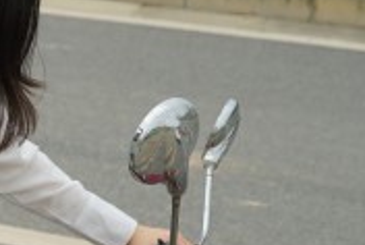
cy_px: 280
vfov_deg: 11.7
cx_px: -164
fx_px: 1178
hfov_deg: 16.3
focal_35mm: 116
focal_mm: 24
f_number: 3.5
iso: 100
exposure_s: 1/1000
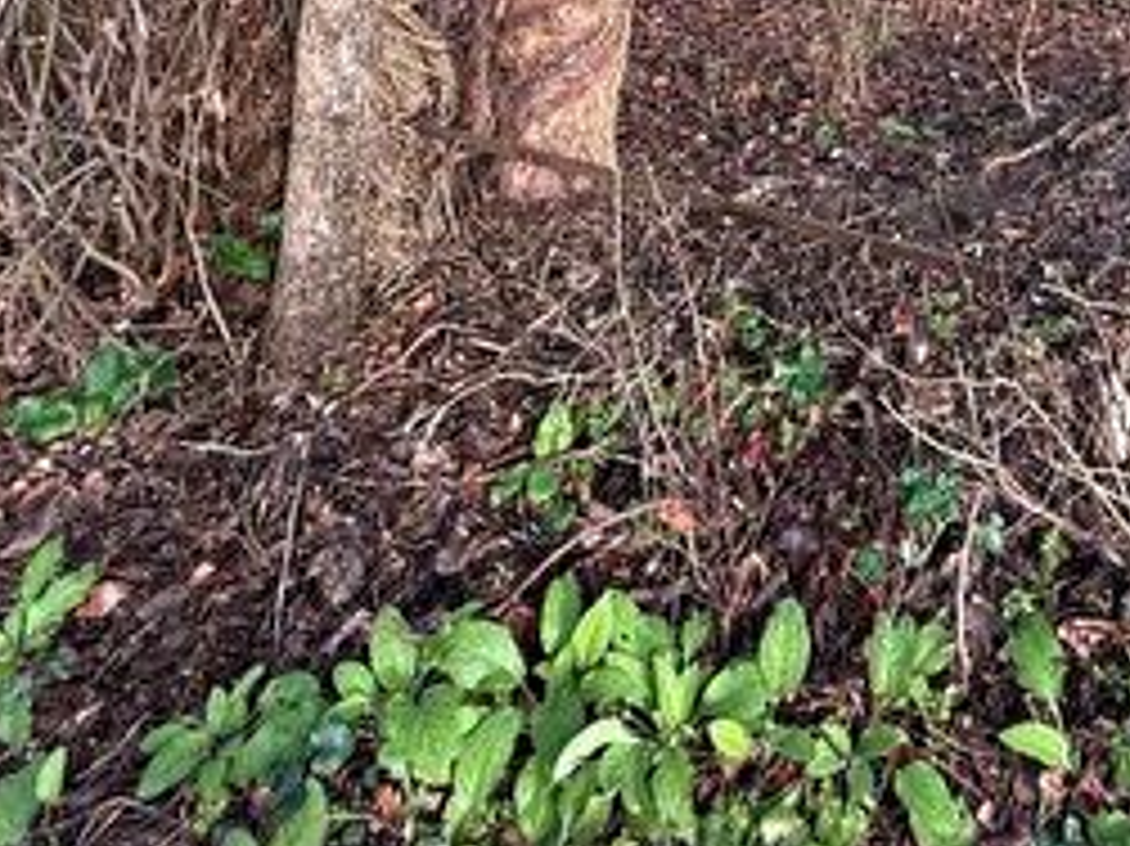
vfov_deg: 29.9
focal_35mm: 39
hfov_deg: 45.7
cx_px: 887
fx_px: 1273
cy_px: -232
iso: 64
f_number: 2.2
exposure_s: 1/144
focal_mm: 2.22
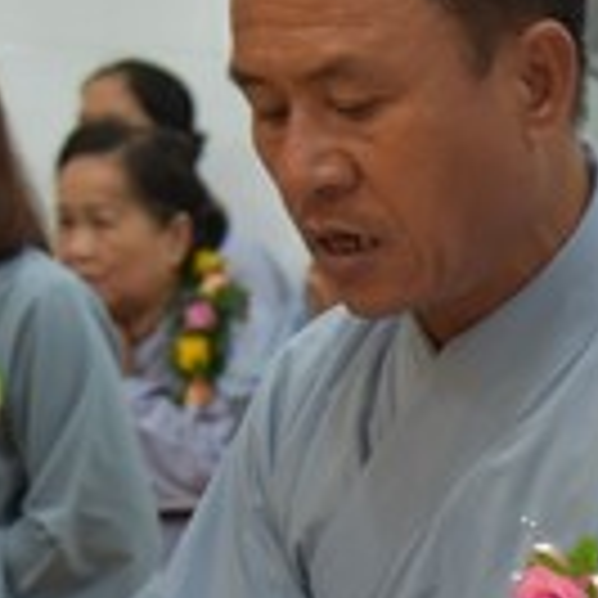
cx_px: 935
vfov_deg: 9.5
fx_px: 3577
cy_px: 589
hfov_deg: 9.3
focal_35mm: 183
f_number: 4
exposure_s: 1/60
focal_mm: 44
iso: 500
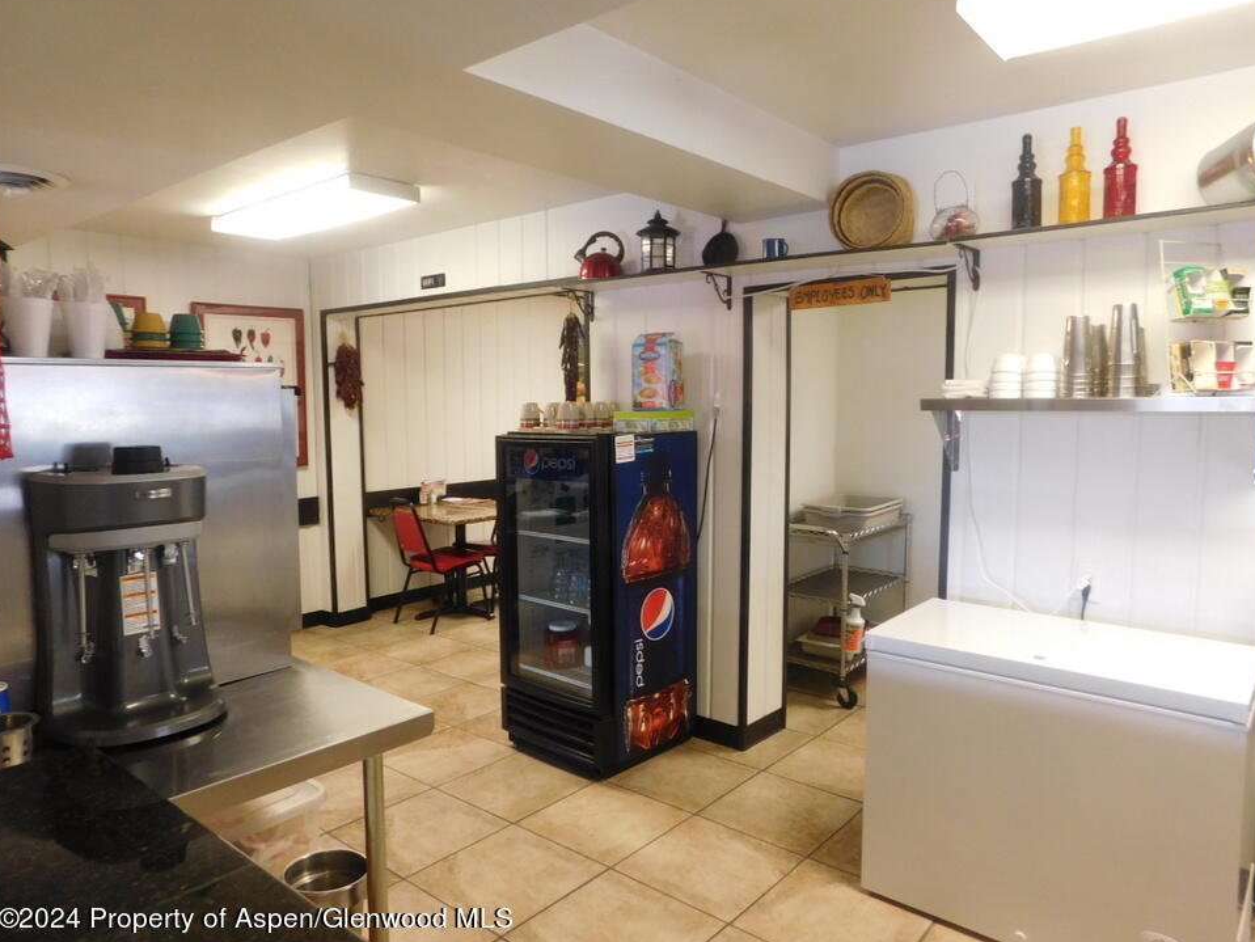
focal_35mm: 24
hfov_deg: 71.6
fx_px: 870
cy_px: 472
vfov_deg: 56.8
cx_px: 646
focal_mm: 4
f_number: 3
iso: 200
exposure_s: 1/30
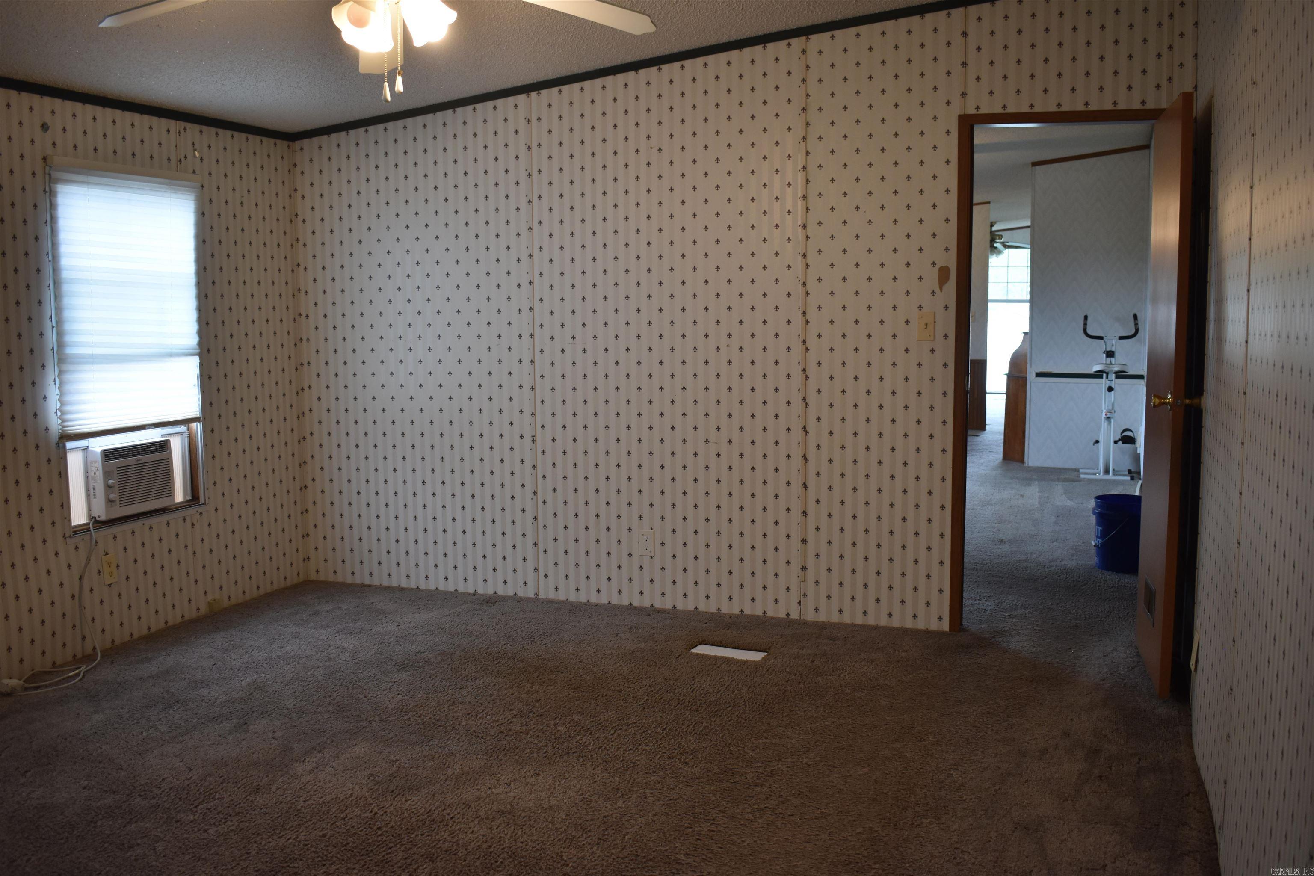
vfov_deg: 40.0
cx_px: 657
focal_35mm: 33
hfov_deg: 57.2
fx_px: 1204
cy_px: 438
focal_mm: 22
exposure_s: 1/80
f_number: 4.5
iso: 400
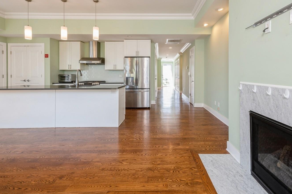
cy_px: 88
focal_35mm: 17
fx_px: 138
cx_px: 162
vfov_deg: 70.2
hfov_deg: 93.0
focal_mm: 14
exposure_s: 1/8
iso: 200
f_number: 11
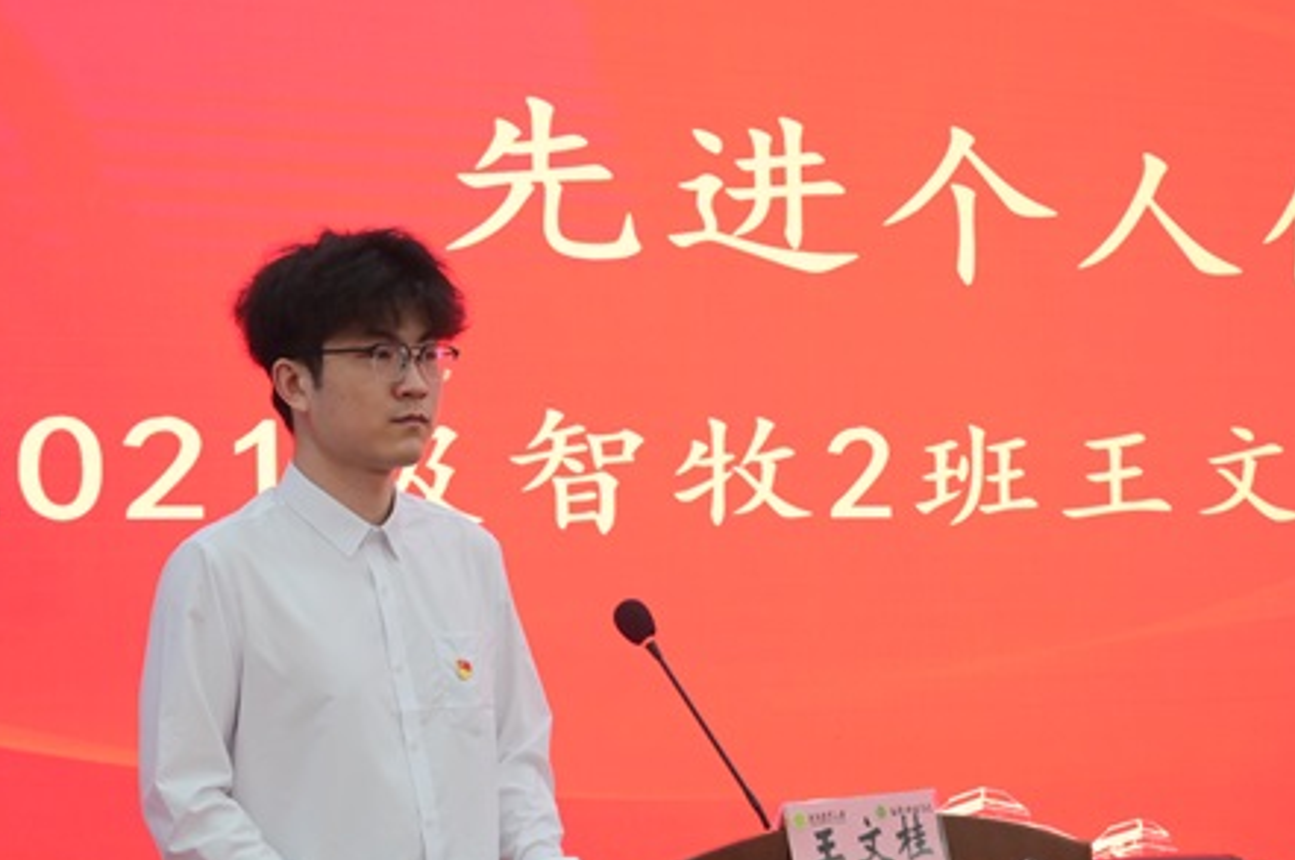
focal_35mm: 68
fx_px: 2443
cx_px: 561
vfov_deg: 20.0
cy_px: 480
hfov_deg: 29.7
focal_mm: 50
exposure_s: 1/160
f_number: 7.1
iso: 3200
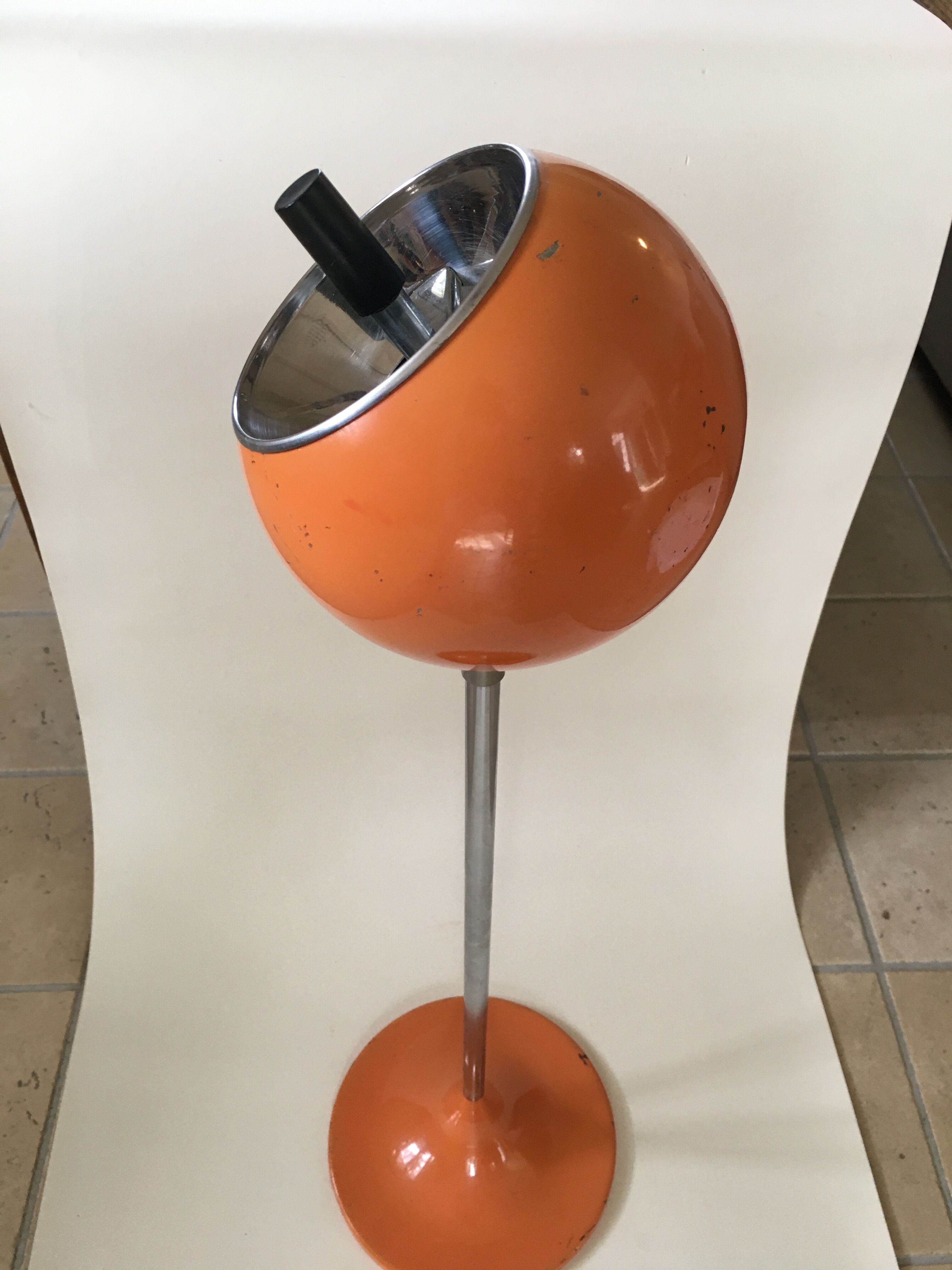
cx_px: 476
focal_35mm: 29
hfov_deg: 48.2
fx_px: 1063
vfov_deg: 61.7
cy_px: 635
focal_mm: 4.15
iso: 64
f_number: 2.2
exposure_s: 1/33
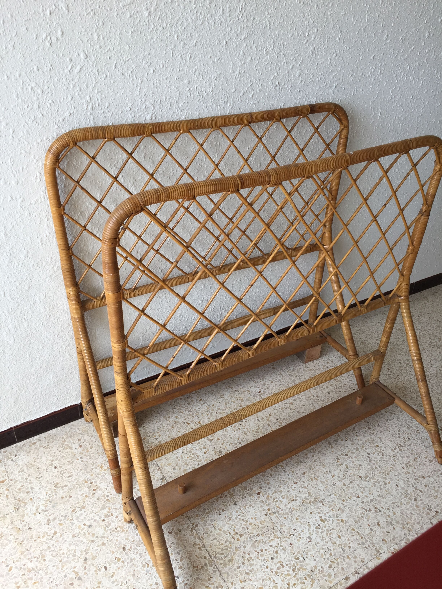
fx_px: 494
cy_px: 294
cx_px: 221
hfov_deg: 48.2
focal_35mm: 29
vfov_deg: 61.7
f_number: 2.2
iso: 32
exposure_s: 1/176
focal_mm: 4.15
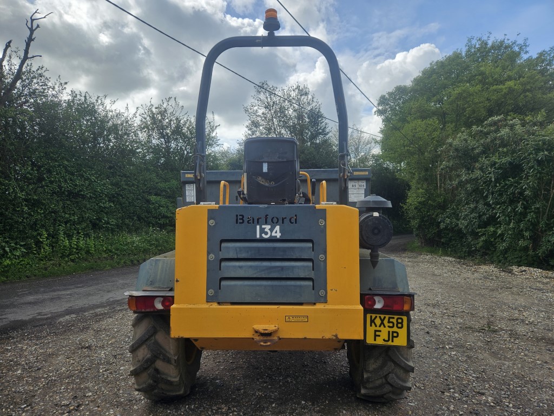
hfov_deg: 73.9
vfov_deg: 58.9
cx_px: 277
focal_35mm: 23
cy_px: 208
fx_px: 368
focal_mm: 5.4
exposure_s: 1/1235
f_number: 1.8
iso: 25
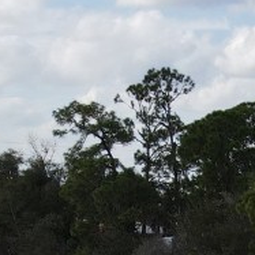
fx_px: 967
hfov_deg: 14.4
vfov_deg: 13.2
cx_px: 334
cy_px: 496
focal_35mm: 116
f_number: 2.8
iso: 100
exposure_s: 1/640
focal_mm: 4.5
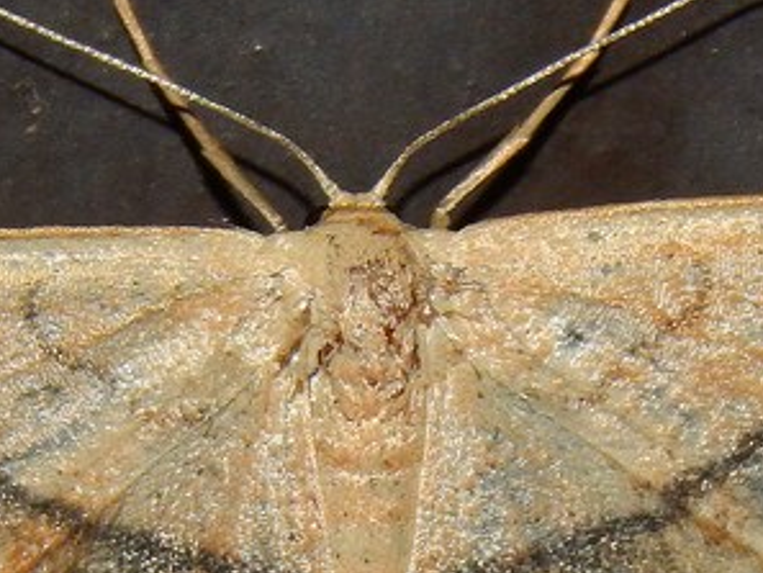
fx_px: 10937
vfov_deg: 3.0
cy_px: 501
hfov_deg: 4.0
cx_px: 365
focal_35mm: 496
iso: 200
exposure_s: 1/30
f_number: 10.5
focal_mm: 32.8
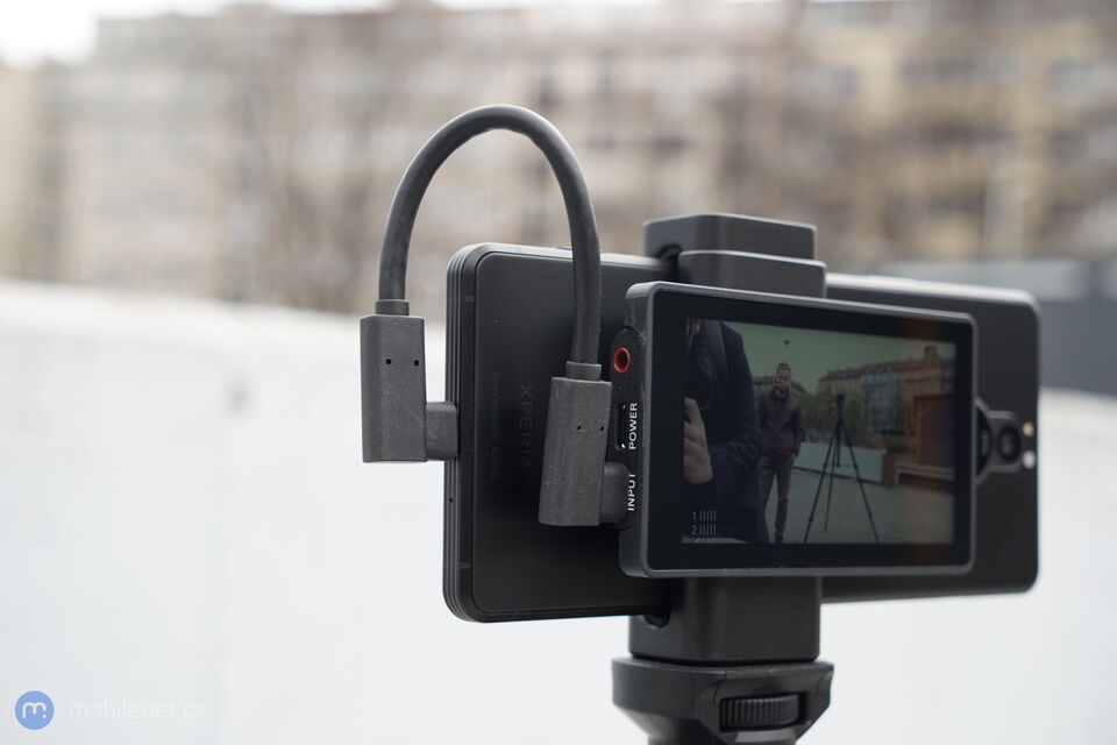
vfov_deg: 23.8
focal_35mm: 57
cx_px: 558
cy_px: 372
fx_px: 1768
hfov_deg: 35.1
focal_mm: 57
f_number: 7.1
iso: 320
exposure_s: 1/160
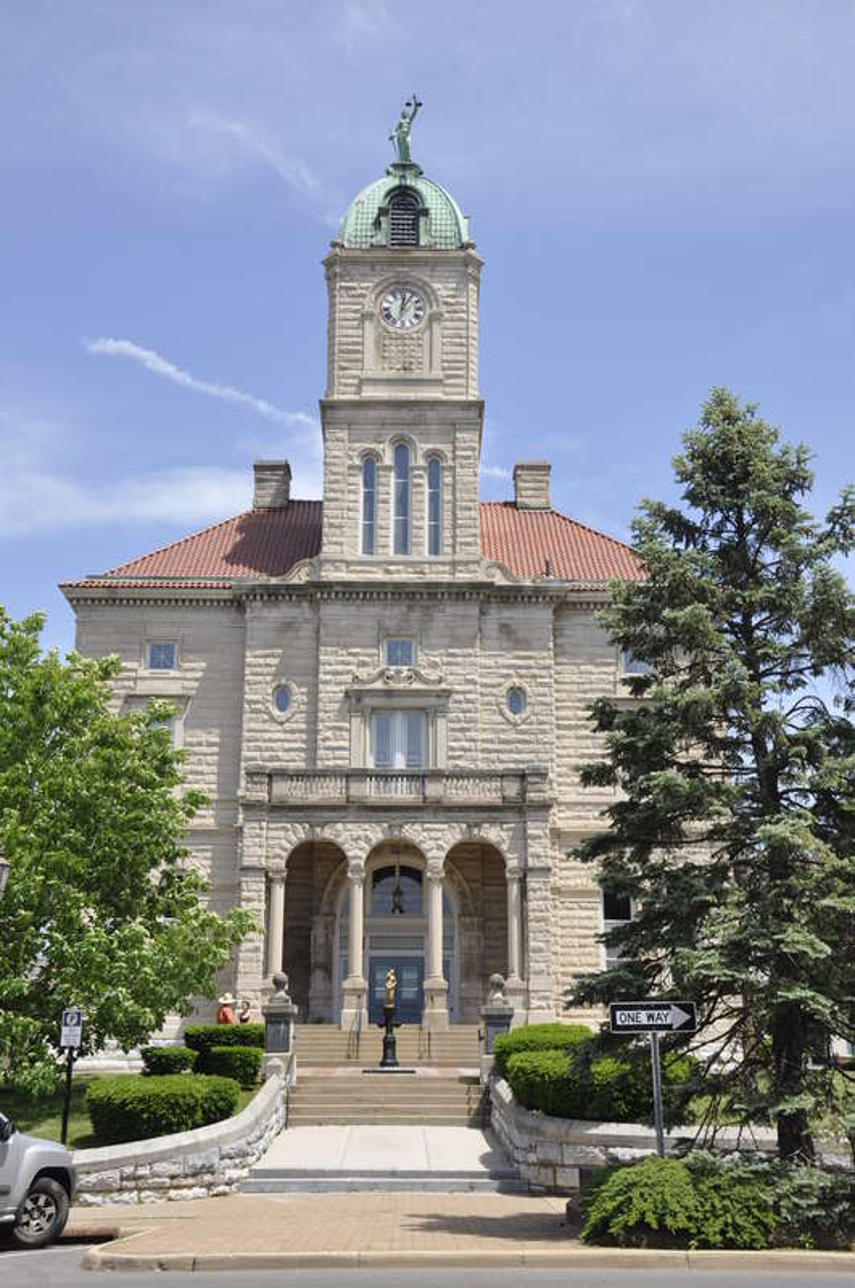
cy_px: 644
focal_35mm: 42
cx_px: 428
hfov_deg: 31.8
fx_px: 1501
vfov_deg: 46.5
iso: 200
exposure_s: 1/250
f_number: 8
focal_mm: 28
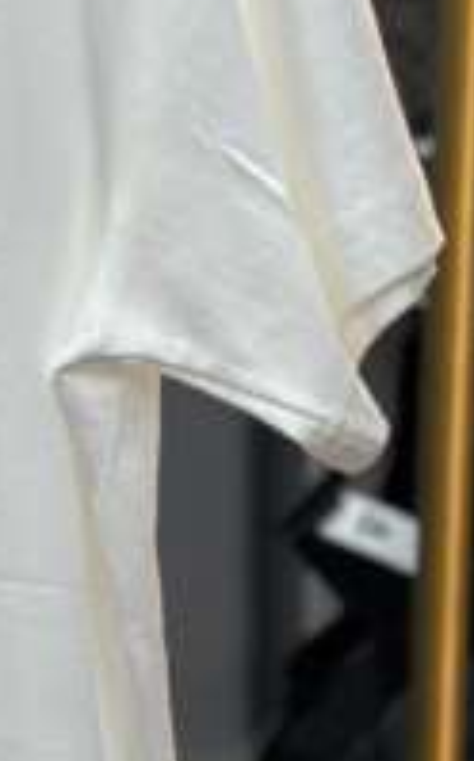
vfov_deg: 10.2
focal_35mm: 205
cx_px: -528
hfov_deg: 6.2
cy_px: 486
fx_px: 4246
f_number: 1.78
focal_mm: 6.86
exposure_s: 1/120
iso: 80
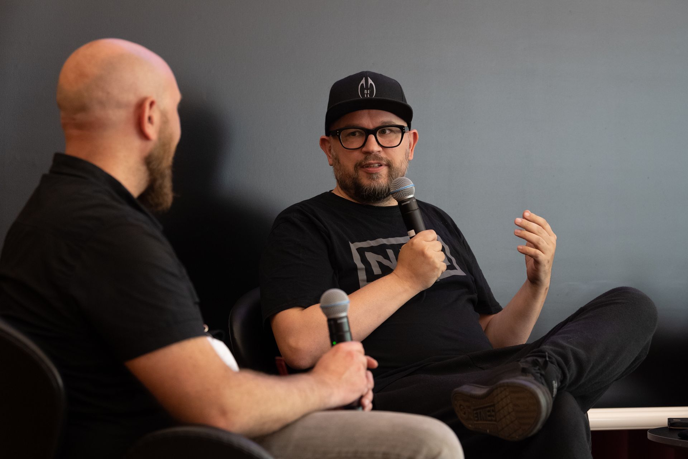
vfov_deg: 10.5
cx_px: 344
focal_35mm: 130
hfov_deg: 15.8
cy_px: 230
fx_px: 2484
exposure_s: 1/125
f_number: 5
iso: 2000
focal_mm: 130
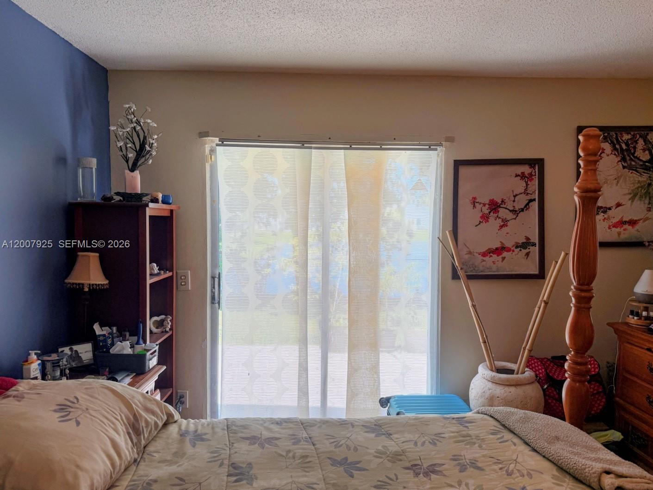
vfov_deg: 56.8
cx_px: 326
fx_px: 453
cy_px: 245
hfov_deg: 71.6
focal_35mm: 24
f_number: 1.78
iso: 64
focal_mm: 6.76
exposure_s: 1/159
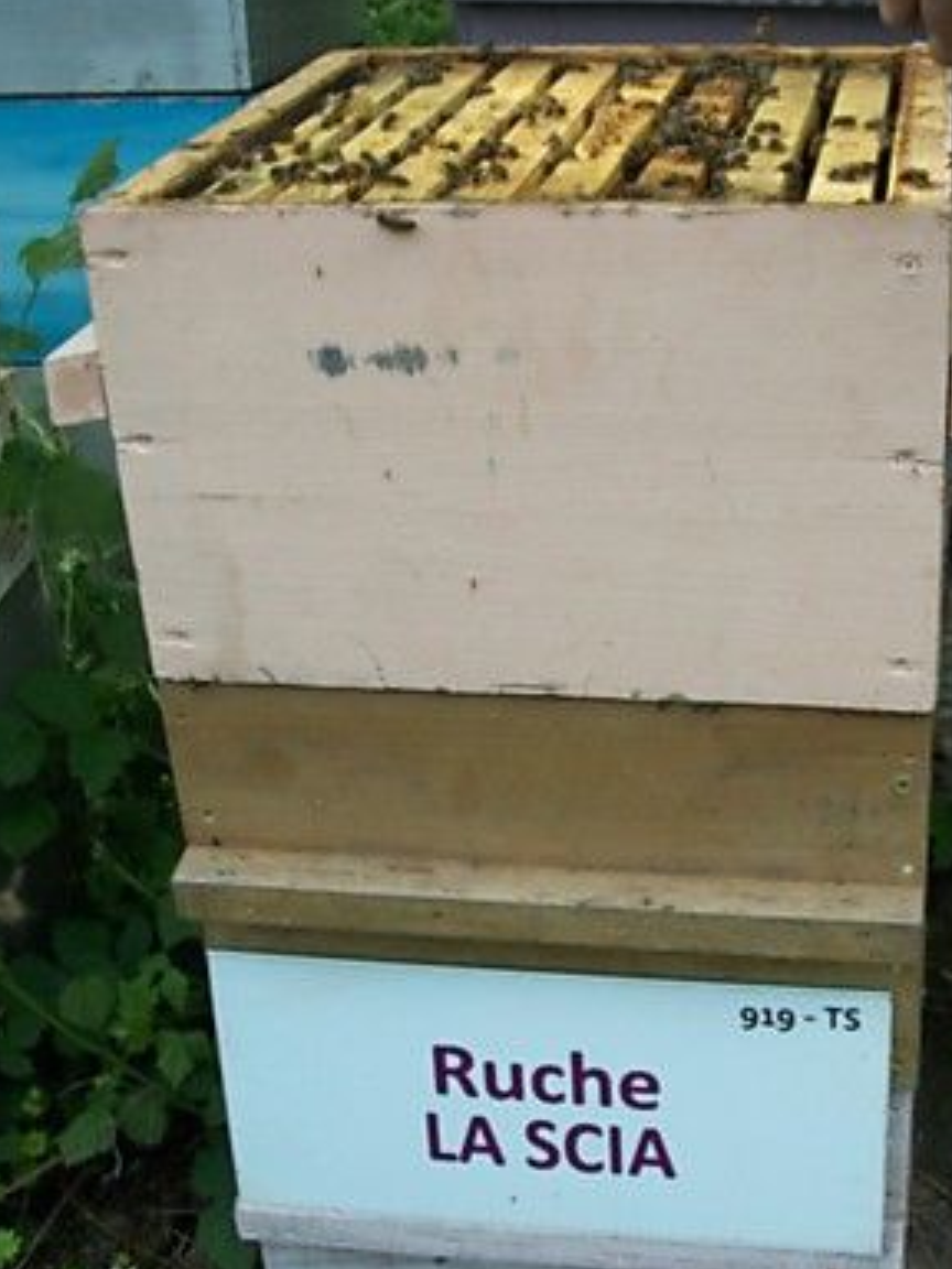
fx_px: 1833
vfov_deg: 38.2
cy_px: 601
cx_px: 674
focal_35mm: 50
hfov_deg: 28.8
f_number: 2.9
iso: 80
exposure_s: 1/250
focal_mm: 5.7
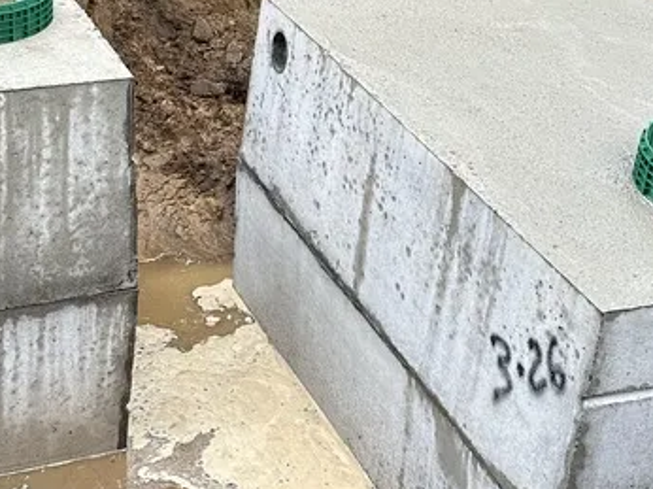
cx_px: 191
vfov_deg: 19.4
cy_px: 77
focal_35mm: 75
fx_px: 1414
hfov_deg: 25.8
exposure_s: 1/414
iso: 80
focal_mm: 6.9
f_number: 1.8
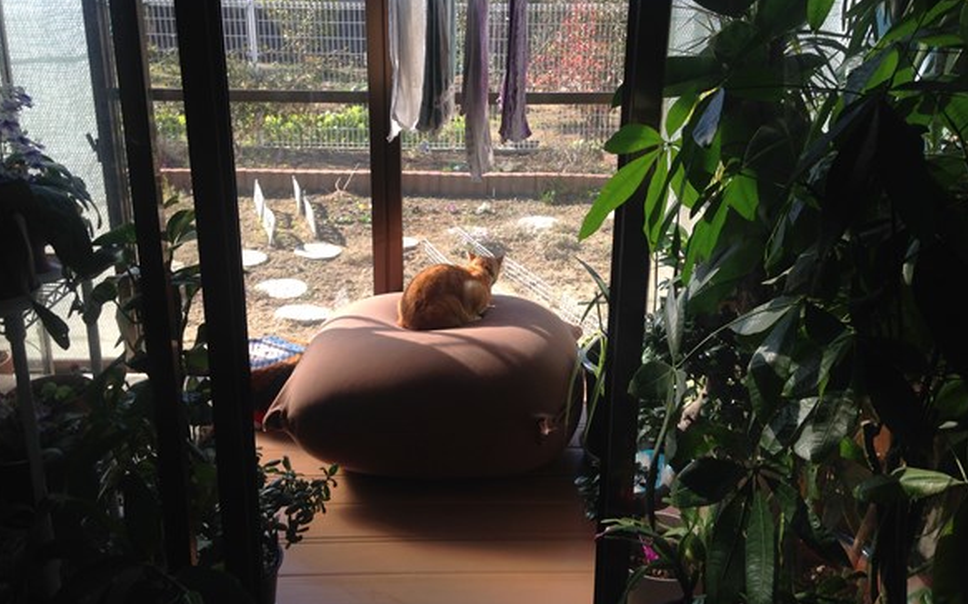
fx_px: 949
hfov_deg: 54.0
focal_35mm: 36
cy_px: 249
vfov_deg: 35.2
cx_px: 475
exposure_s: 1/247
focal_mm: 4.12
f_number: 2.4
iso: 50
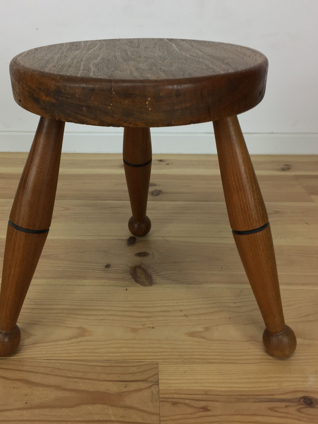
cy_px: 209
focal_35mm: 35
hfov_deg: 40.6
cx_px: 131
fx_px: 429
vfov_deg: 52.6
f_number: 2.2
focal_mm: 4.15
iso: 40
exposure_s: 1/33
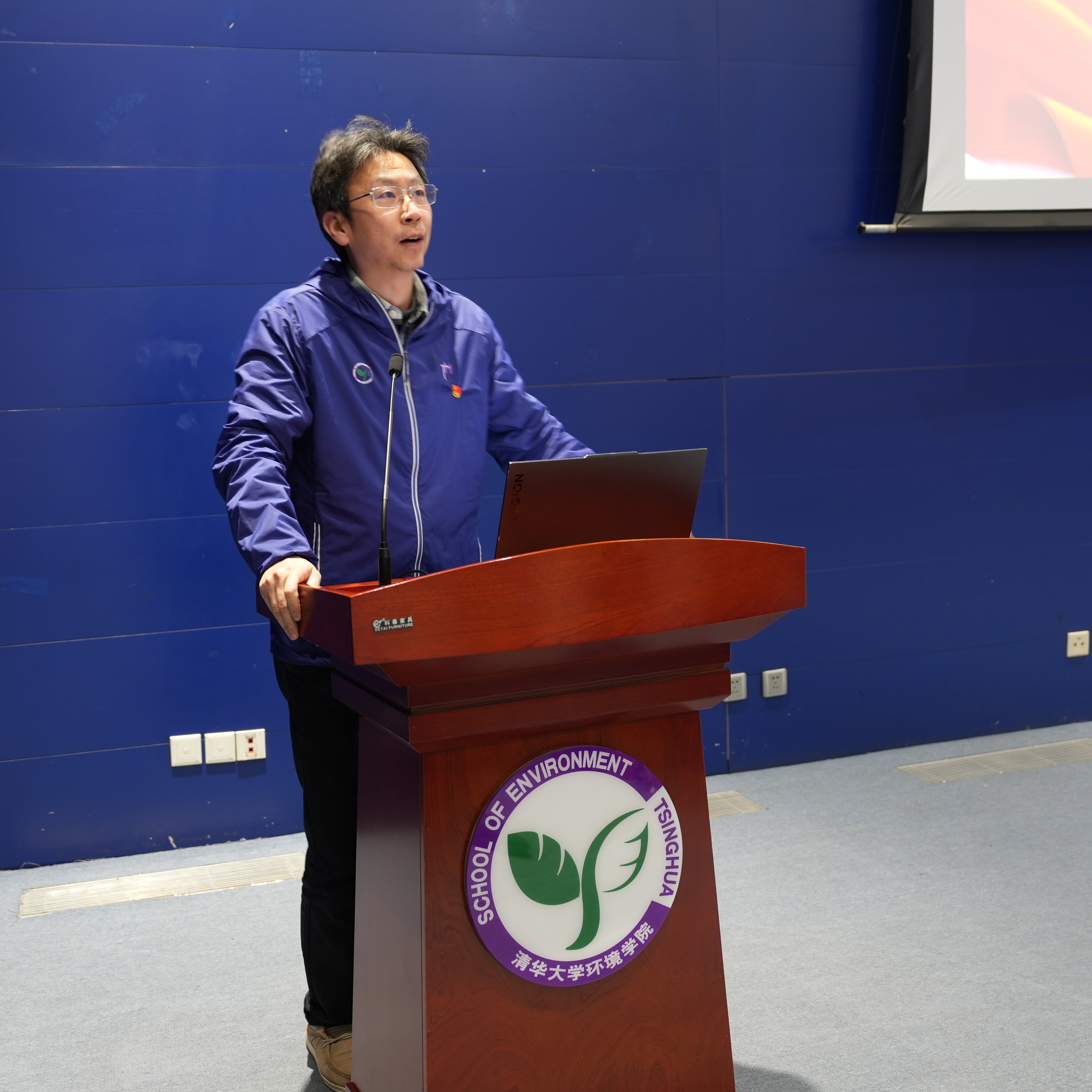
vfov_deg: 42.8
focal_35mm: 39
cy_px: 555
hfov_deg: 42.7
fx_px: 1392
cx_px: 465
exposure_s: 1/8
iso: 400
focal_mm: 30
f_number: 2.8
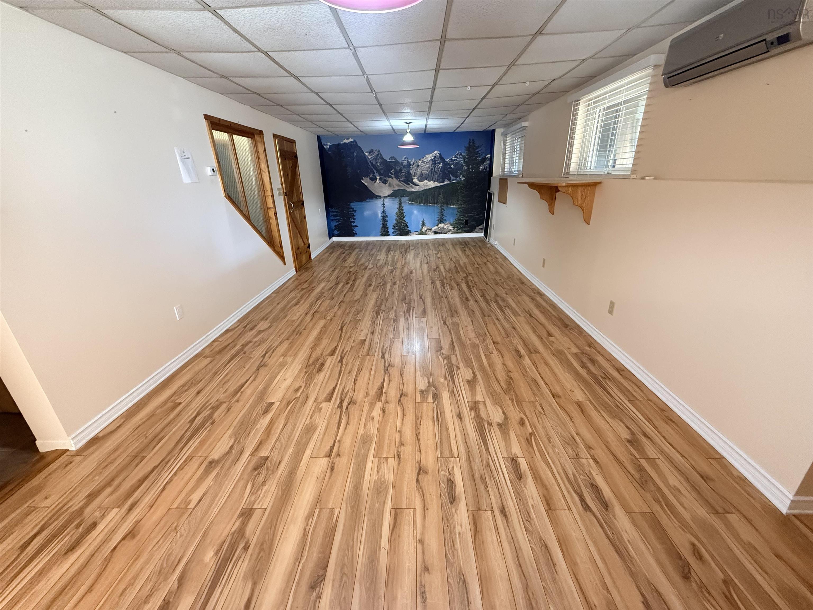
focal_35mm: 14
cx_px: 406
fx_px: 329
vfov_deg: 85.7
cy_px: 305
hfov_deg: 102.1
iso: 640
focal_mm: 2.22
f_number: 2.2
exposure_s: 1/60
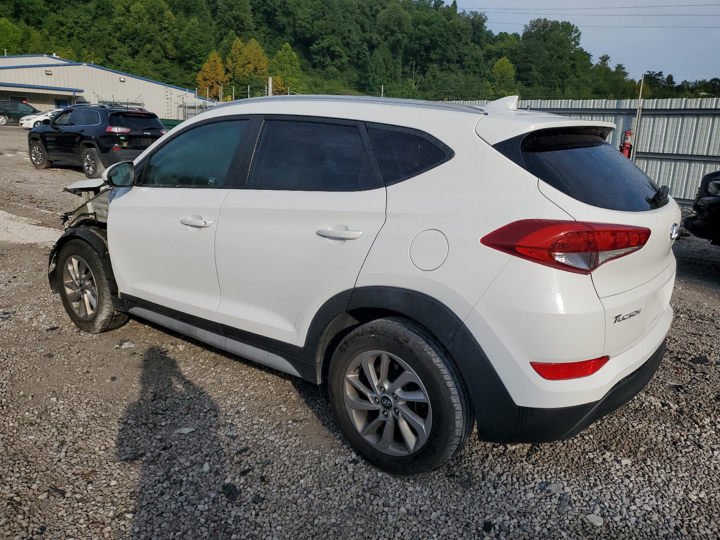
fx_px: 541
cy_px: 270
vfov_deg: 53.1
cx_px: 360
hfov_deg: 67.3
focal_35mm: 26
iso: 50
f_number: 1.5
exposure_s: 1/5000
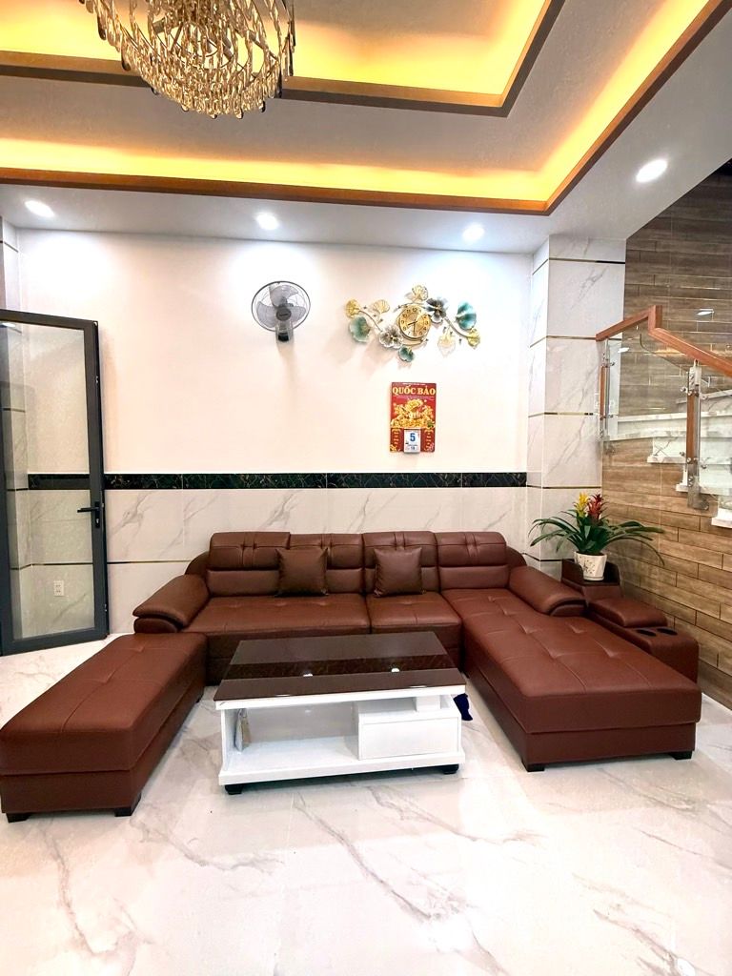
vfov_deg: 102.1
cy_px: 488
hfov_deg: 85.7
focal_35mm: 14
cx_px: 366
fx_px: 395
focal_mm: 2.22
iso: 200
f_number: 2.2
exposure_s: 1/100
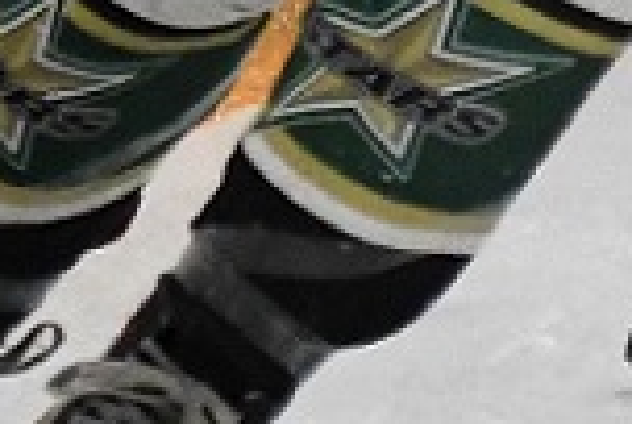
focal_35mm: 759
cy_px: -707
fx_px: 13351
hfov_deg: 2.7
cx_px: 1543
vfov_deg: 1.8
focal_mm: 70
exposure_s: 1/1000
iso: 2800
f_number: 2.8
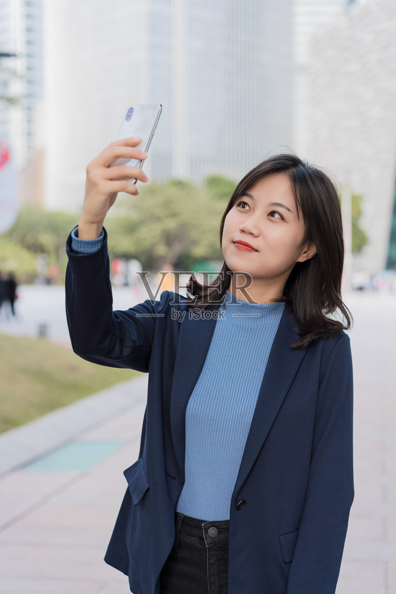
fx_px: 907
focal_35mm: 55
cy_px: 297
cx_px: 198
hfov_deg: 24.6
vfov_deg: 36.2
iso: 100
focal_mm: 55
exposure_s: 1/320
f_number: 2.8
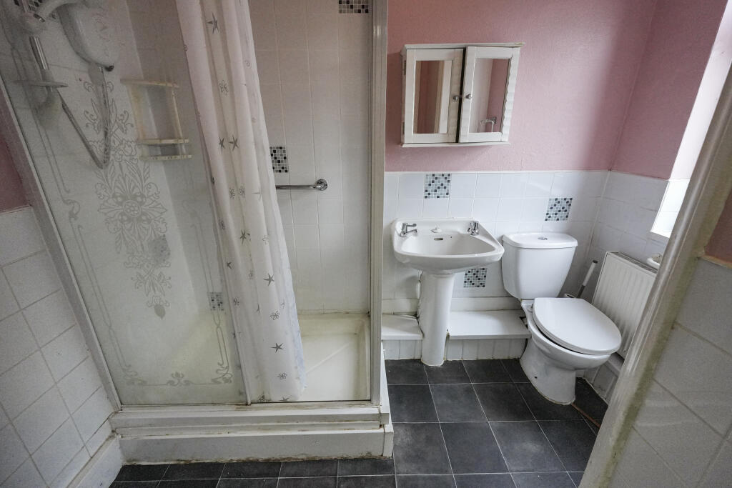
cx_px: 366
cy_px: 244
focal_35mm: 15
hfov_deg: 100.4
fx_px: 305
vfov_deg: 77.3
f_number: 4
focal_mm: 10
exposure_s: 1/160
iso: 2500
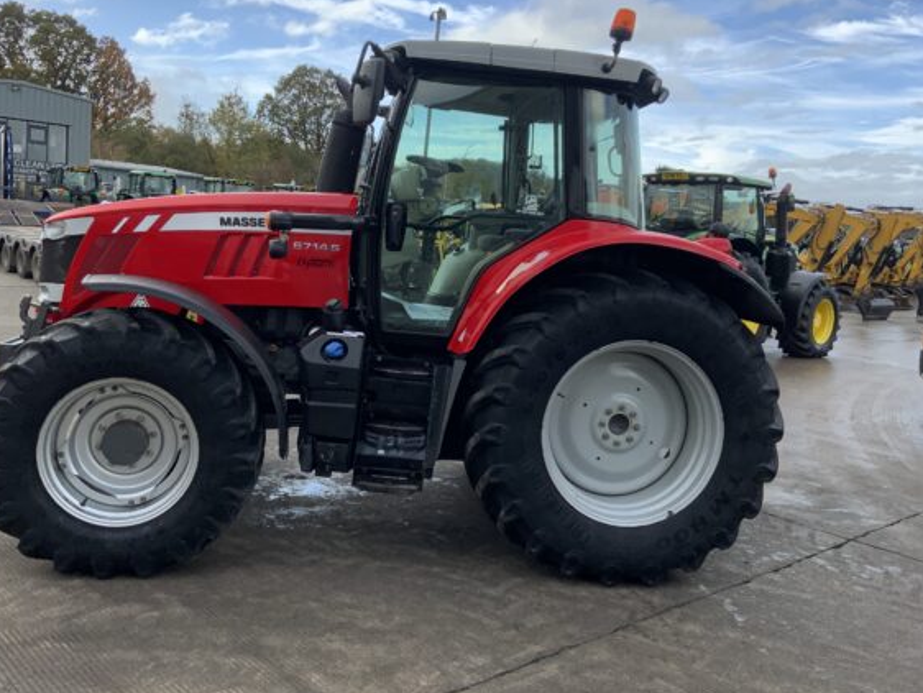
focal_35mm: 33
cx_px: 453
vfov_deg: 42.9
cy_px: 304
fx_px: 880
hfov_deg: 55.3
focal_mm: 3
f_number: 1.8
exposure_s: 1/759
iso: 16
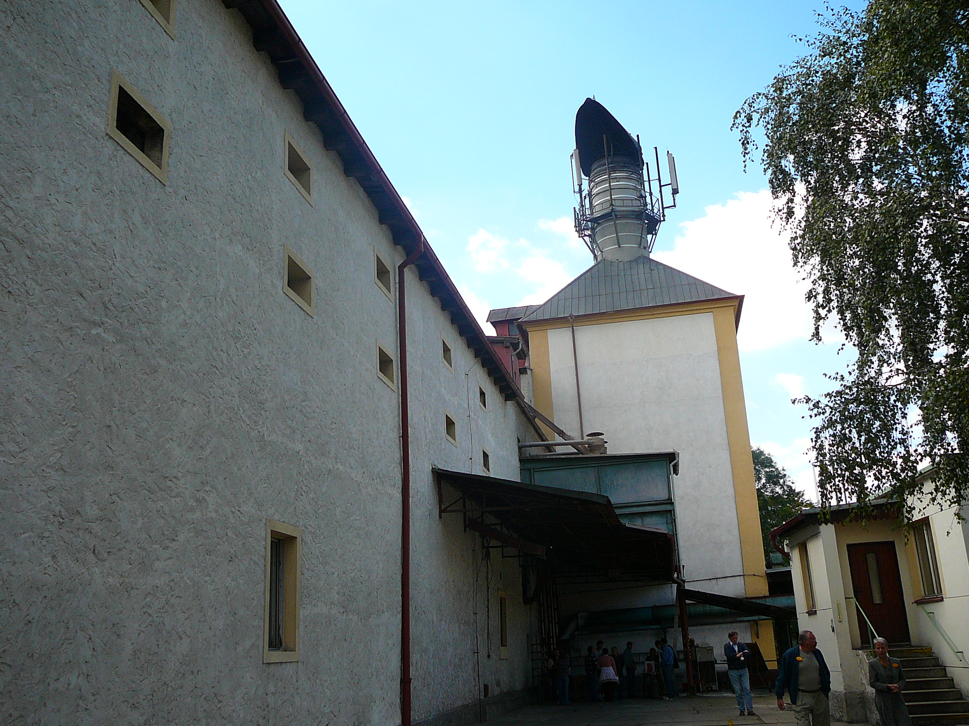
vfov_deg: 40.7
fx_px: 980
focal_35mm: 35
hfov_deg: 52.6
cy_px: 363
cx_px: 484
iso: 80
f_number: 2.8
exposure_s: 1/800
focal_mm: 5.2
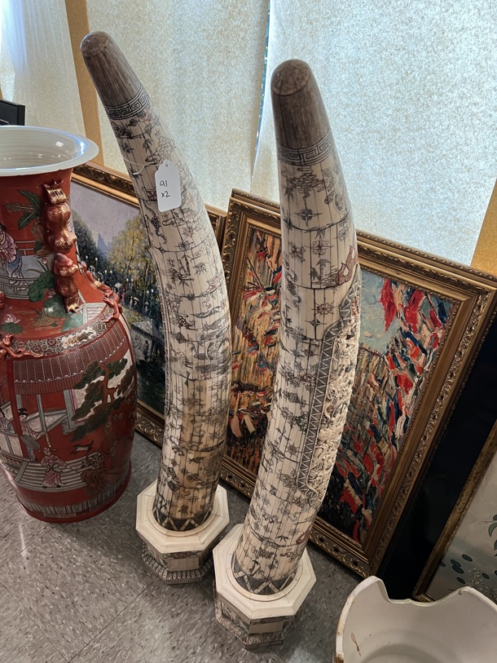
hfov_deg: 53.1
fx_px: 498
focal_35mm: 26
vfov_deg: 67.3
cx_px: 248
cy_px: 332
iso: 125
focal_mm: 5.7
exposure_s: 1/71
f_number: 1.5
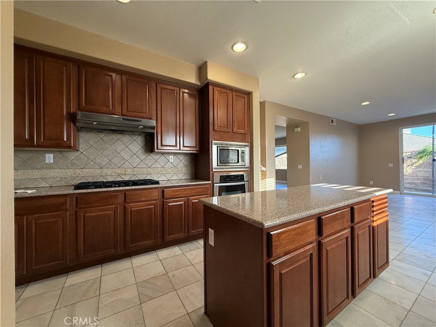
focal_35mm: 14
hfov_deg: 102.1
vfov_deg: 85.7
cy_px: 164
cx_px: 218
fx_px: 176
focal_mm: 2.22
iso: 250
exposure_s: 1/99
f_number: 2.2
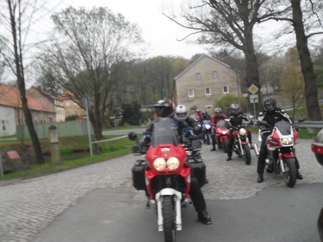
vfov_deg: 40.7
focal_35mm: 35
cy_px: 121
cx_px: 162
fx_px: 327
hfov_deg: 52.6
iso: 100
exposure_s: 1/60
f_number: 8.9
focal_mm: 6.2
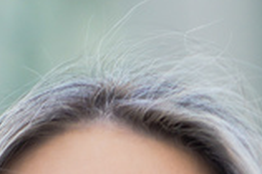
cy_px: 559
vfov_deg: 1.1
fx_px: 9378
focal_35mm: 1290
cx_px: -41
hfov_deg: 1.6
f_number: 7.1
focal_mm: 170
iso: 560
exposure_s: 1/1000
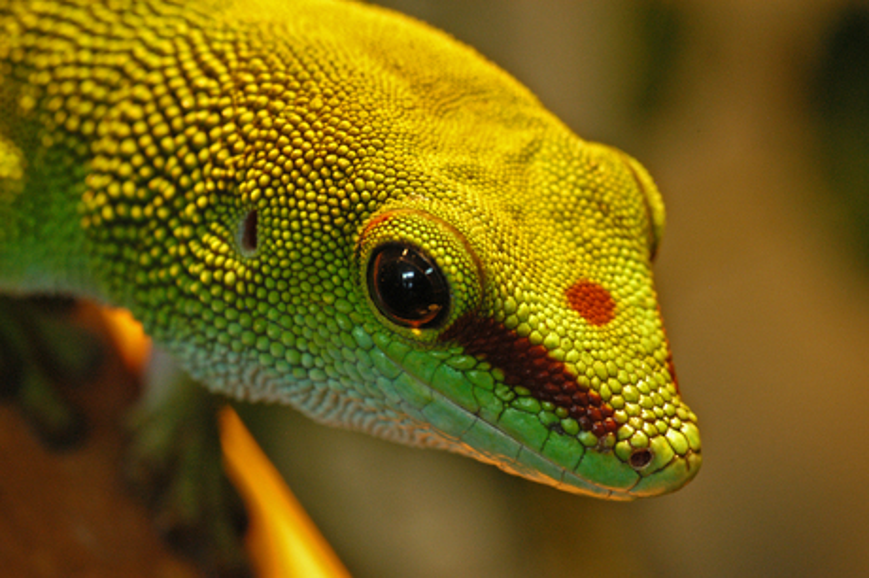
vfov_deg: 8.7
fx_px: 3799
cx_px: 434
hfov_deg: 13.0
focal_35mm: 158
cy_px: 289
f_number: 11
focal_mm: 105
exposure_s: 1/10
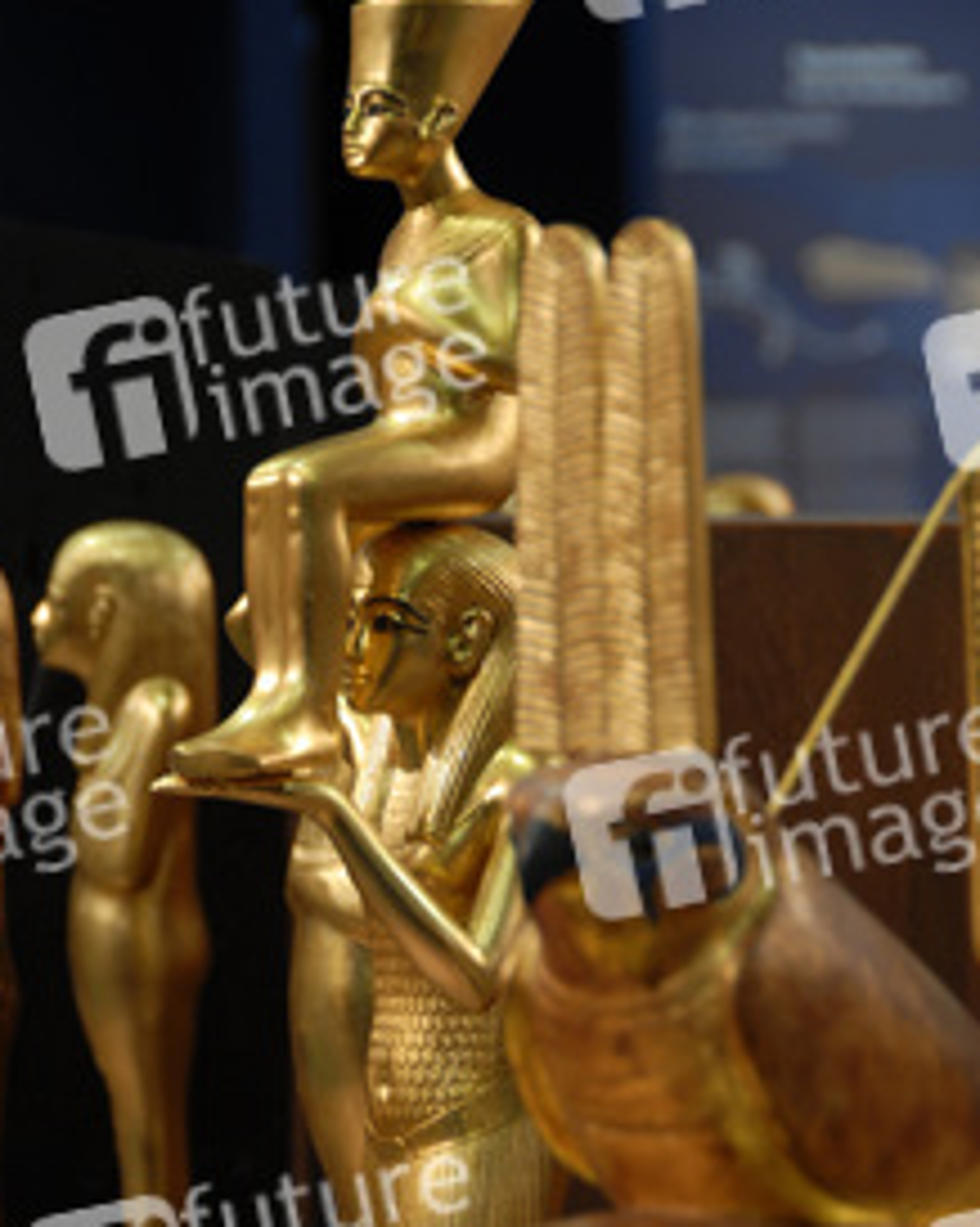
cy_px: 589
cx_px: 391
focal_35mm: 186
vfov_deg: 10.4
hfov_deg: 8.3
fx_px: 6751
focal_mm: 90
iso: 200
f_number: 5.3
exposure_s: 1/3
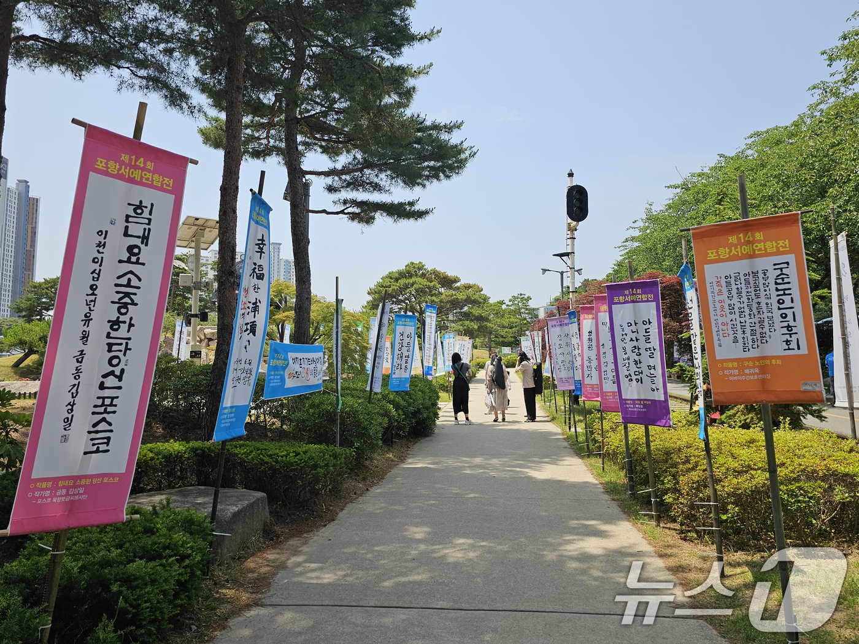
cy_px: 322
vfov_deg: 58.9
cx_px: 430
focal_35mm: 23
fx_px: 571
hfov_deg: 73.9
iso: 20
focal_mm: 6.3
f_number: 1.7
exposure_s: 1/1170
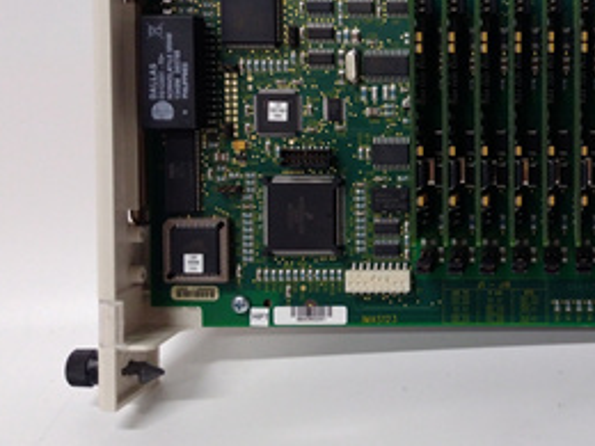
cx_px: 538
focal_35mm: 52
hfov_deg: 34.7
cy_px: 132
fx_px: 894
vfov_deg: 27.8
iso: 246
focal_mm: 3.79
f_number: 2
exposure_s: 1/33
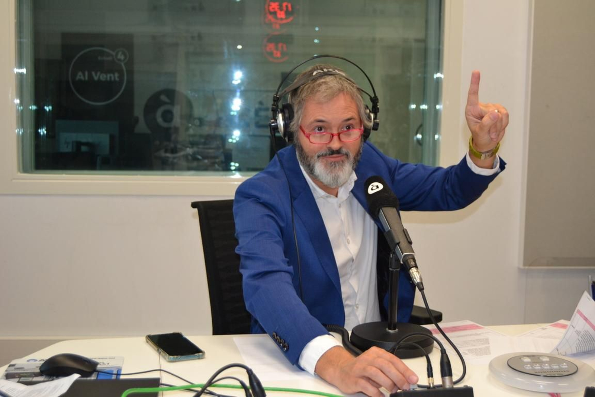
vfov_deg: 28.1
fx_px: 793
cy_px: 198
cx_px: 298
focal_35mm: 48
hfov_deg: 41.1
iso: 720
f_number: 4.5
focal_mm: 32
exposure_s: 1/60
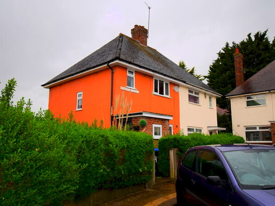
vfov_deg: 48.9
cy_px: 106
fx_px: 227
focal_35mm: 29
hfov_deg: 62.4
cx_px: 136
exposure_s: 1/125
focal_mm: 17
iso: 110
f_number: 5.6
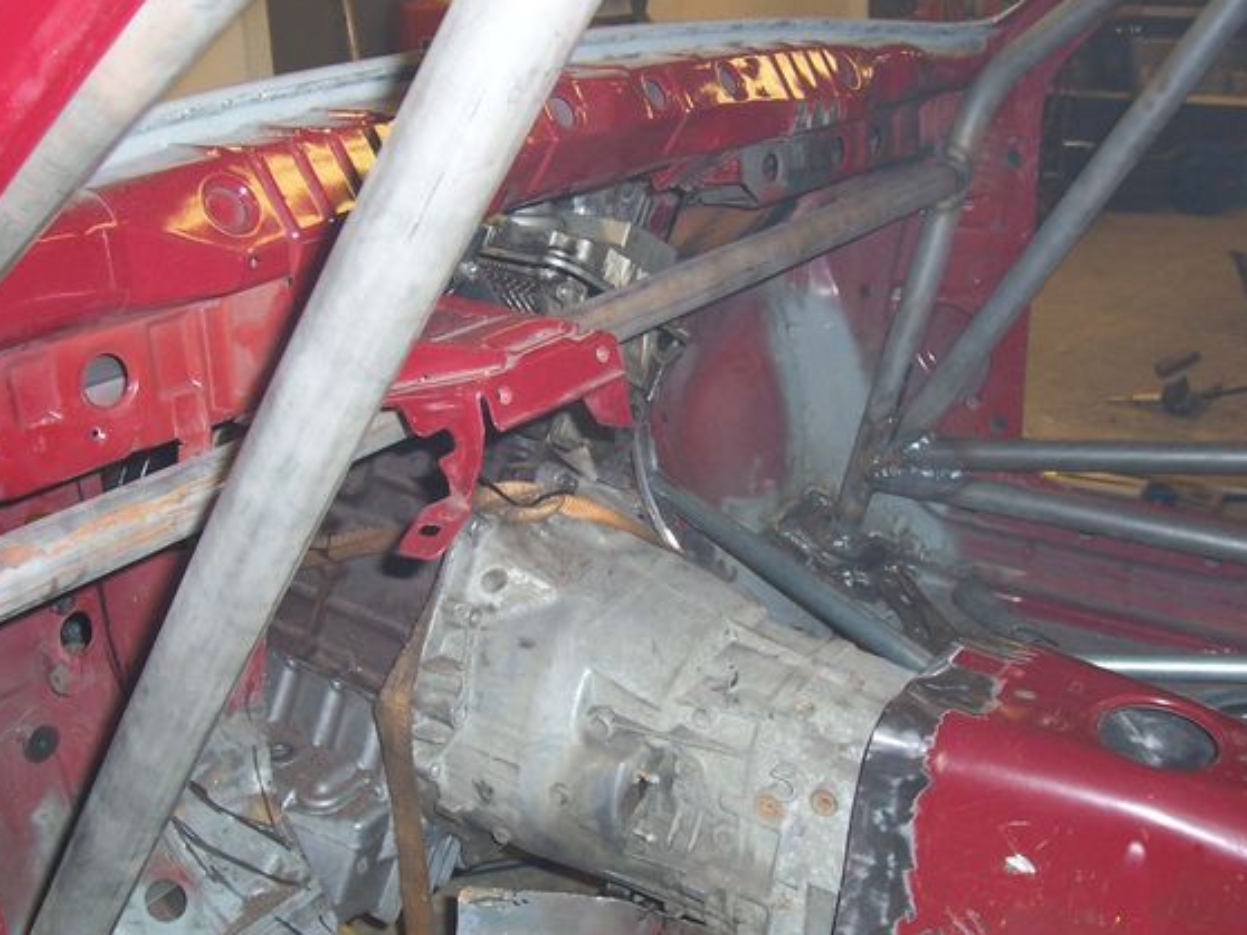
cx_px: 615
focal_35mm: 39
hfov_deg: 47.9
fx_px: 1404
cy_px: 494
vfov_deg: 36.8
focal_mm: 5.6
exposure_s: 1/60
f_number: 2.7
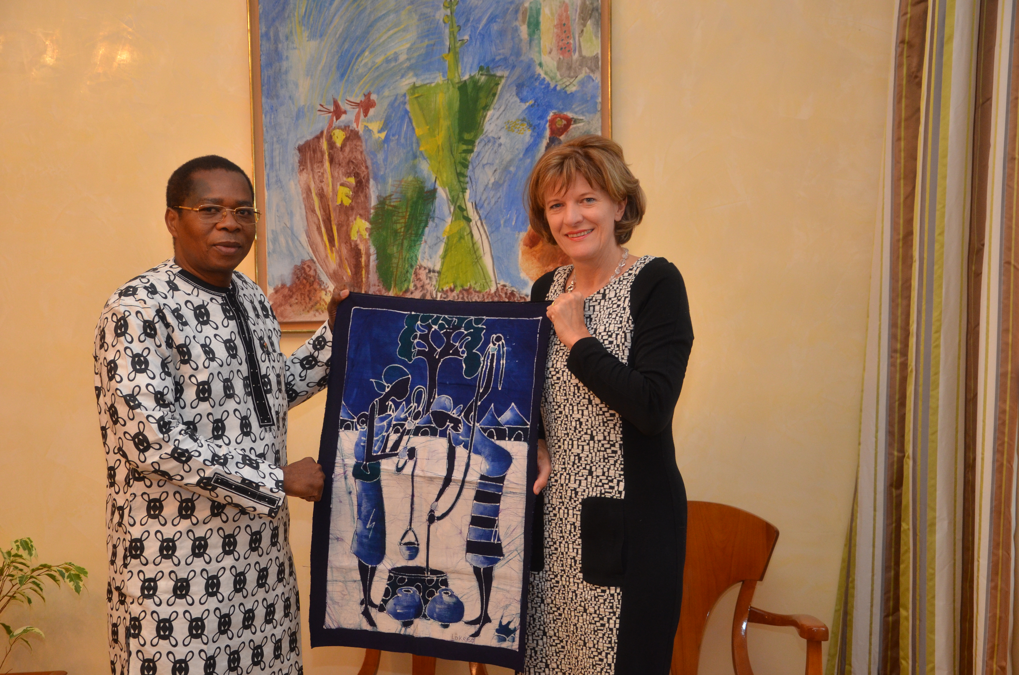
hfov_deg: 33.5
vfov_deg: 22.5
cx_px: 510
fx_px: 1695
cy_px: 338
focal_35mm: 60
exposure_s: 1/60
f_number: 4.5
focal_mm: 40
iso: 800
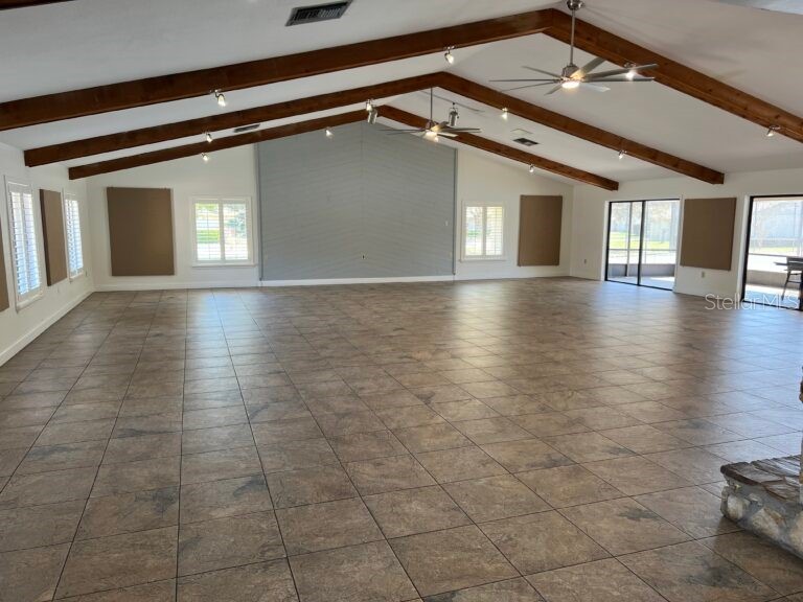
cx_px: 402
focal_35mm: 26
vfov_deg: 53.1
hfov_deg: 67.3
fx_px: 603
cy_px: 301
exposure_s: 1/60
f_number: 1.5
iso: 80
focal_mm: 5.7
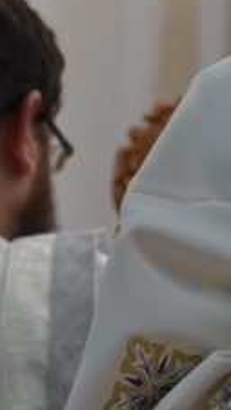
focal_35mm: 687
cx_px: 471
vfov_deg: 3.1
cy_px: -53
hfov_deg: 1.8
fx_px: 7458
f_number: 5.6
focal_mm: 85
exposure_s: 1/500
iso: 200
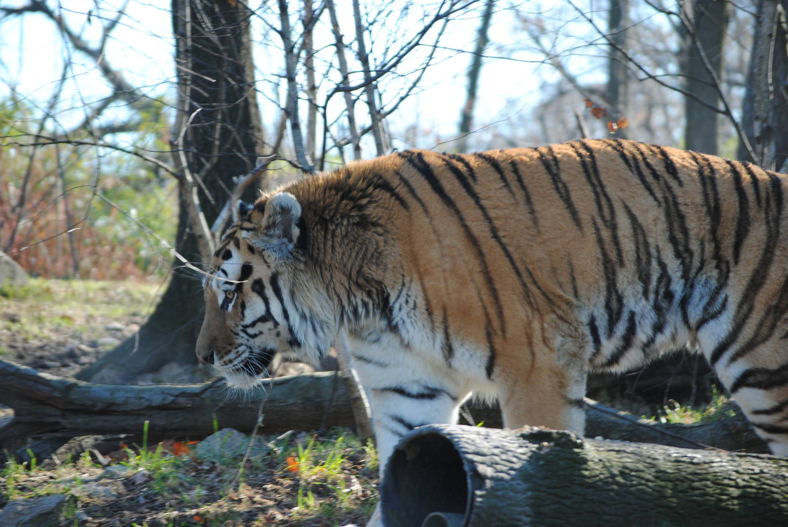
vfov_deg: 8.7
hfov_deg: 13.0
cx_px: 394
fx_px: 3452
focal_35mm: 158
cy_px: 264
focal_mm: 105
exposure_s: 1/125
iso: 180
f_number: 4.5
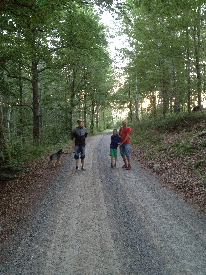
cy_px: 138
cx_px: 103
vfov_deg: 52.6
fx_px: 278
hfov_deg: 40.7
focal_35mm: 35
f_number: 2.4
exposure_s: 1/15
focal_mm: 4.28
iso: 800
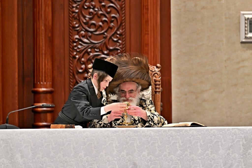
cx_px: 126
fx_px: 2100
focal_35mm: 300
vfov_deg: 4.6
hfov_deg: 6.9
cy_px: 84
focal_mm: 200
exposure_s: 1/320
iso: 320
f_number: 2.8
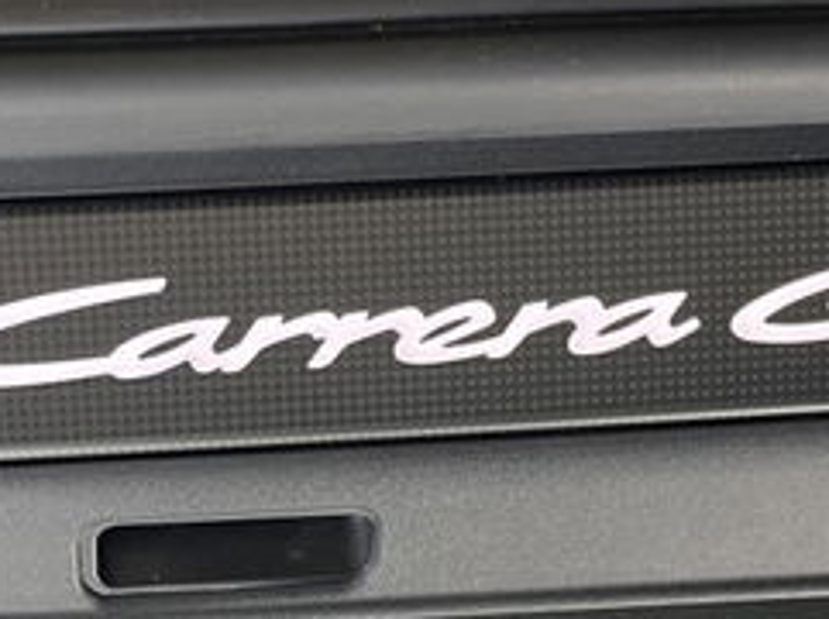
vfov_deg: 17.3
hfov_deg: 23.4
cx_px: 230
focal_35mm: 83
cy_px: 619
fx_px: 1985
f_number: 1.6
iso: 100
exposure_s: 1/50
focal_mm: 4.2
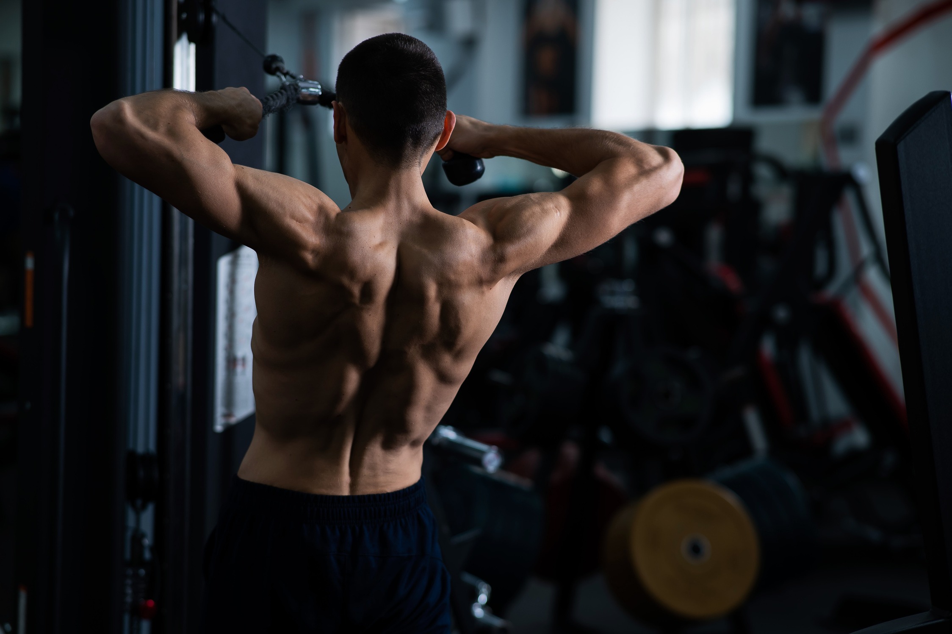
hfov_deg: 23.9
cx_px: 476
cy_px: 317
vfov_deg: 16.1
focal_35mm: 85
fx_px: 2246
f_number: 2.2
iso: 80
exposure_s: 1/160
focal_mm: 85
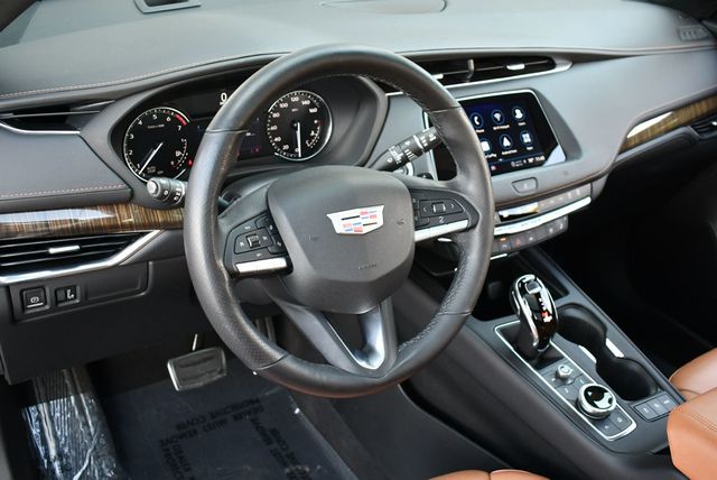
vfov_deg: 32.0
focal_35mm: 42
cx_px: 358
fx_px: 837
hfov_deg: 46.4
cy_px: 240
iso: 800
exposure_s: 1/160
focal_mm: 21
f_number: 3.8
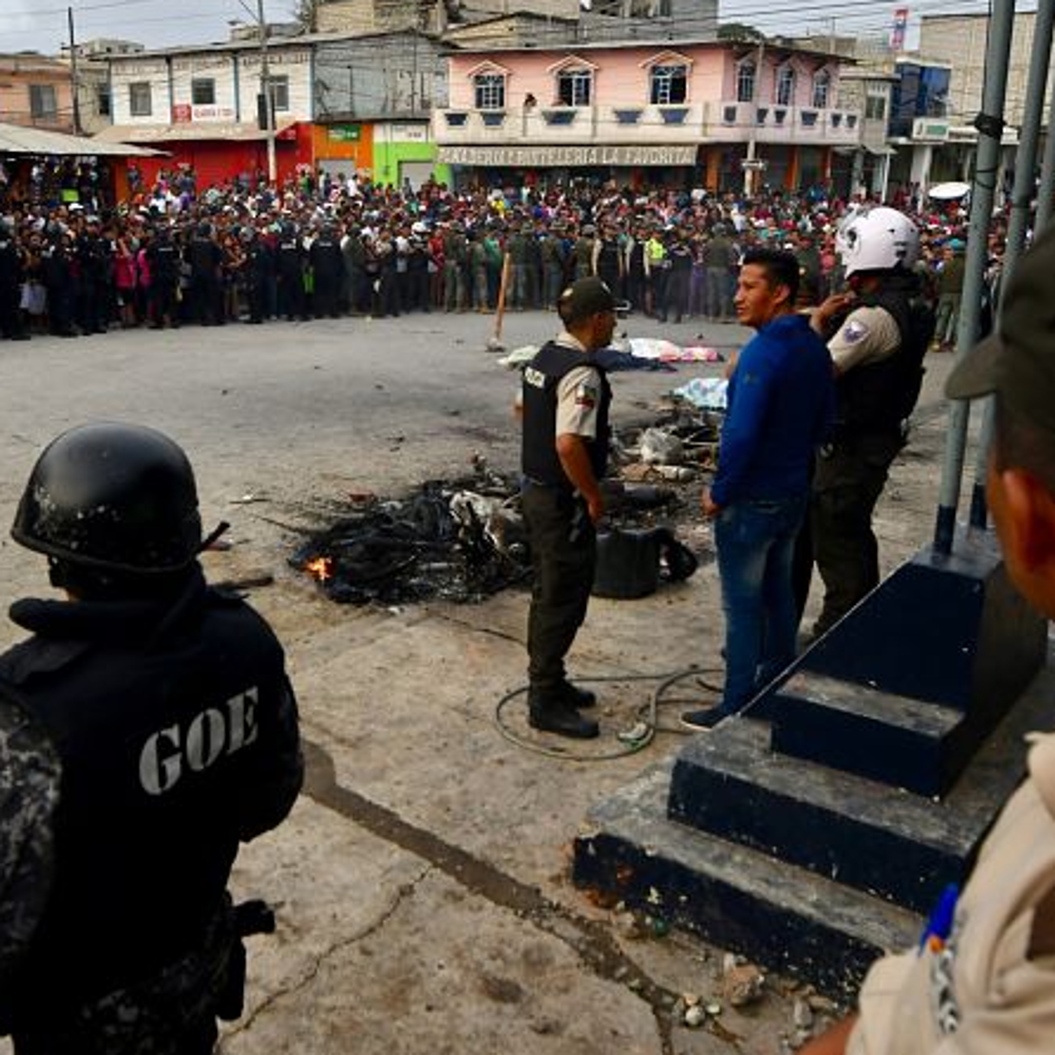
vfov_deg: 51.1
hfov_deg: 50.8
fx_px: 1103
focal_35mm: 32
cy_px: 529
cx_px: 428
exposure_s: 1/500
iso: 160
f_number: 5.6
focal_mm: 14
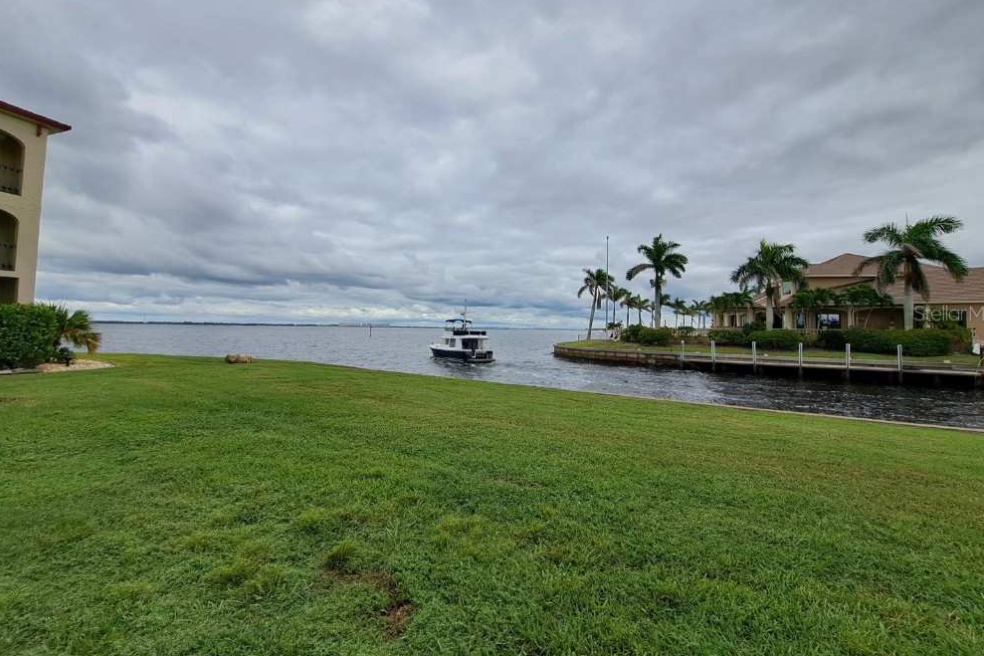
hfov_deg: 104.3
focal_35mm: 14
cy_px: 313
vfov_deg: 81.1
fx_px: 383
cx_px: 498
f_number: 2.2
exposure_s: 1/1088
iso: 50
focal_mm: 1.74
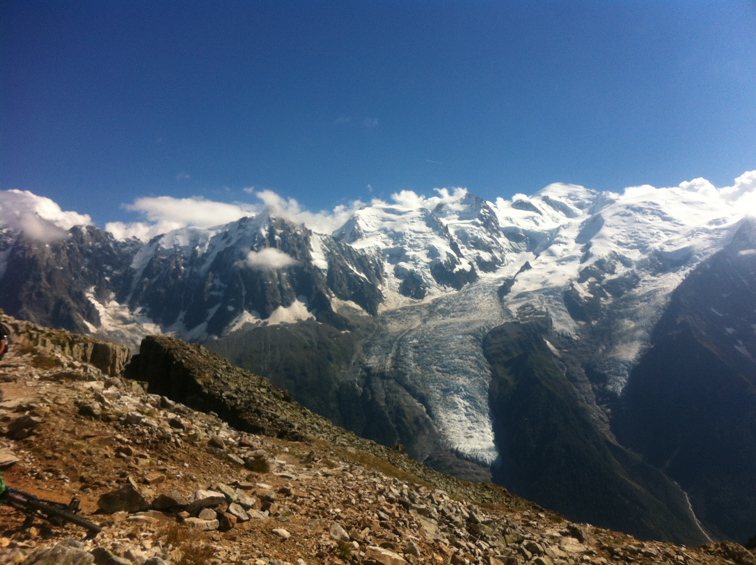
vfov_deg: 40.6
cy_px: 282
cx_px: 378
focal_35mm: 35
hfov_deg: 52.7
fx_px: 763
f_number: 2.8
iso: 80
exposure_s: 1/2320
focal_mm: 3.85
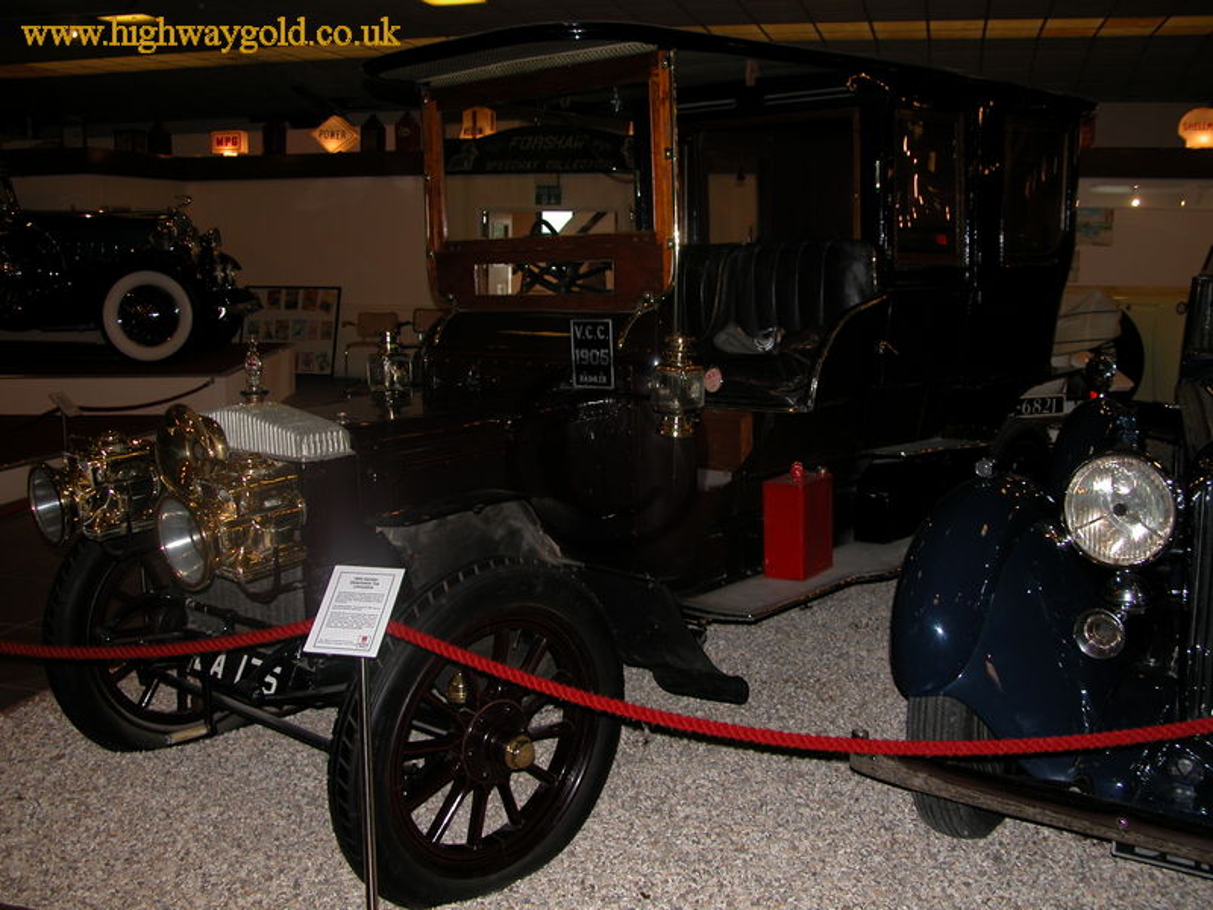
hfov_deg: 52.6
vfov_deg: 40.7
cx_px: 606
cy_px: 455
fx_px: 1226
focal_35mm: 35
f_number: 2.8
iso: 100
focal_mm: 8.9
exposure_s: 1/60
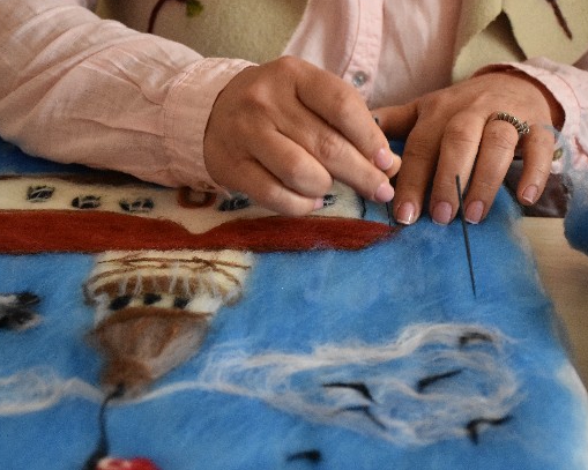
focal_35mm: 89
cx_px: 284
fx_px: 1549
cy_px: 218
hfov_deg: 21.5
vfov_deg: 17.3
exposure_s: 1/60
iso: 4500
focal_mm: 48
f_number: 4.5
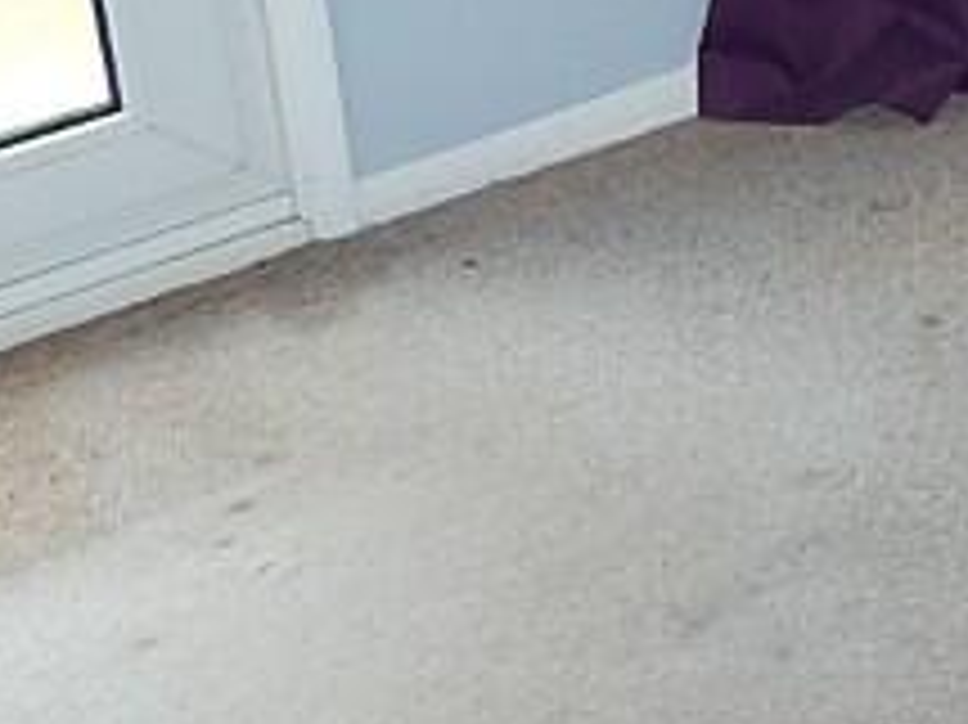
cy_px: -549
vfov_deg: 12.9
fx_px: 2935
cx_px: 1778
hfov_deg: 15.8
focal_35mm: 105
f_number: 3
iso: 125
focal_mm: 4
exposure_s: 1/50
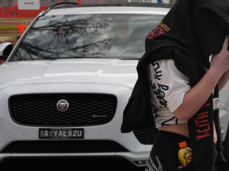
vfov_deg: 3.5
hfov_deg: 4.6
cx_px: 210
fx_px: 2825
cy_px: 110
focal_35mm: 427
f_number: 18
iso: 640
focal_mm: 200
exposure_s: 1/320
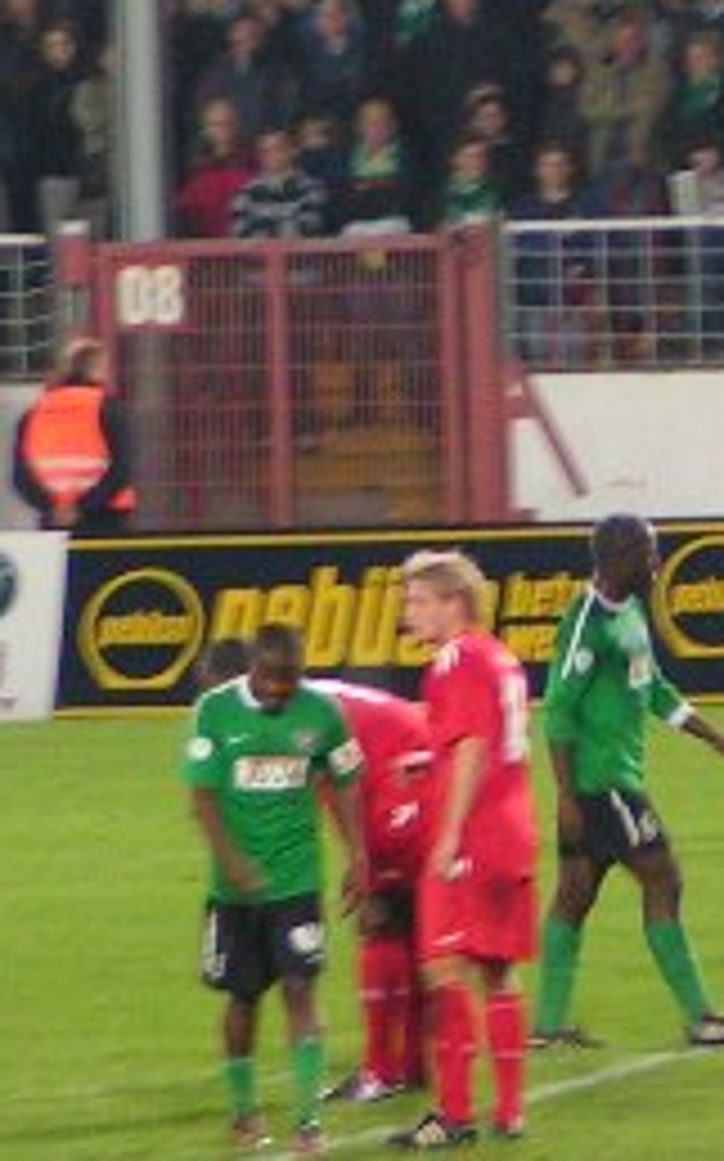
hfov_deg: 2.4
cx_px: 845
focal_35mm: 539
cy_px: 360
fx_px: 17035
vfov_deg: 3.9
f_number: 3.5
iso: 200
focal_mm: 25.1
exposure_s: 1/25
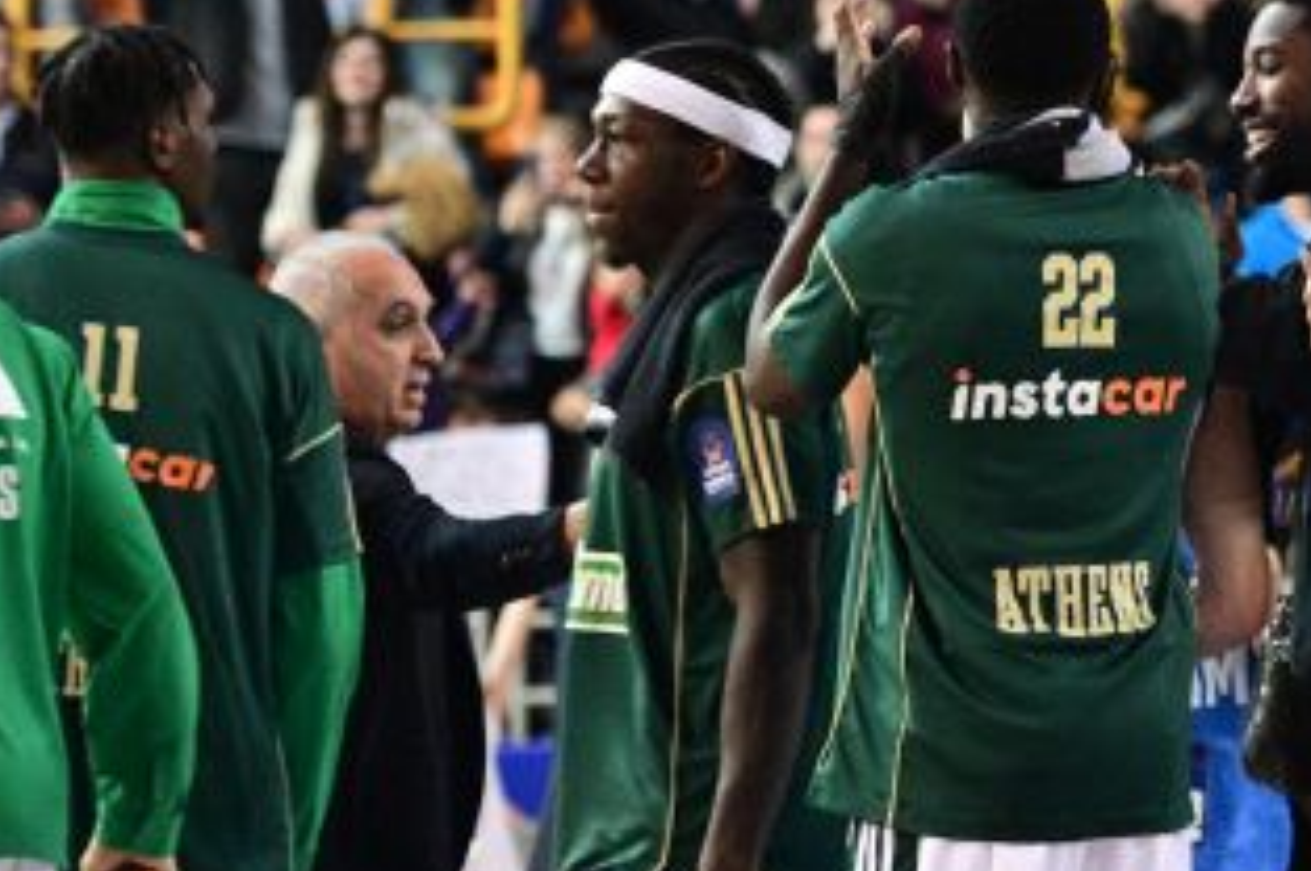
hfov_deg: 6.0
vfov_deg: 4.0
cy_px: 477
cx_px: 1657
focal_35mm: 343
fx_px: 12478
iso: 2500
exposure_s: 1/640
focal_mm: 105
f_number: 2.8
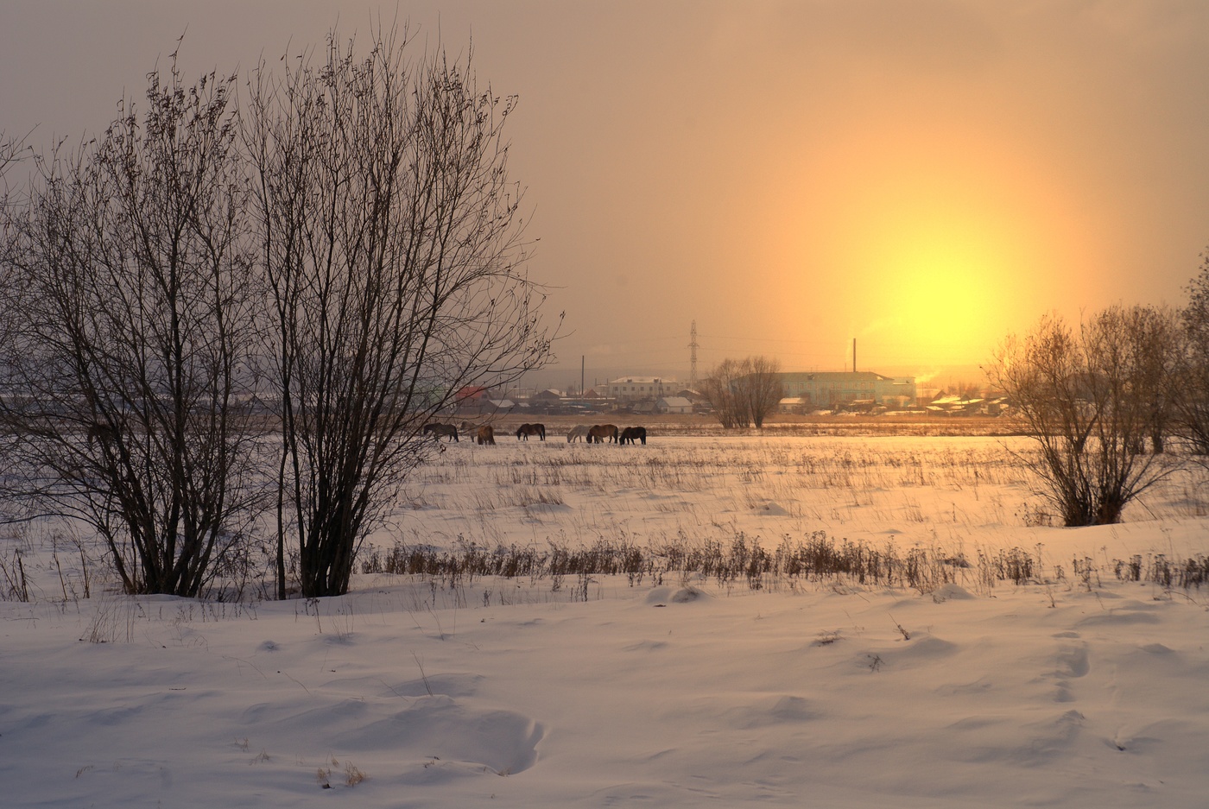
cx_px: 604
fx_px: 3782
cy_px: 404
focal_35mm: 112
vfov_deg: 12.2
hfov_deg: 18.2
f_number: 16
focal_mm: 75
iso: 200
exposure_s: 1/320
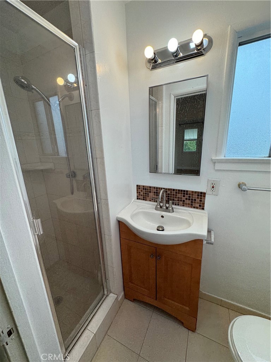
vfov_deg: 102.1
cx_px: 136
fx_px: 146
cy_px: 181
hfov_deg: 85.7
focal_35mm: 14
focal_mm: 2.22
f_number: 2.2
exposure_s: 1/164
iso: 40
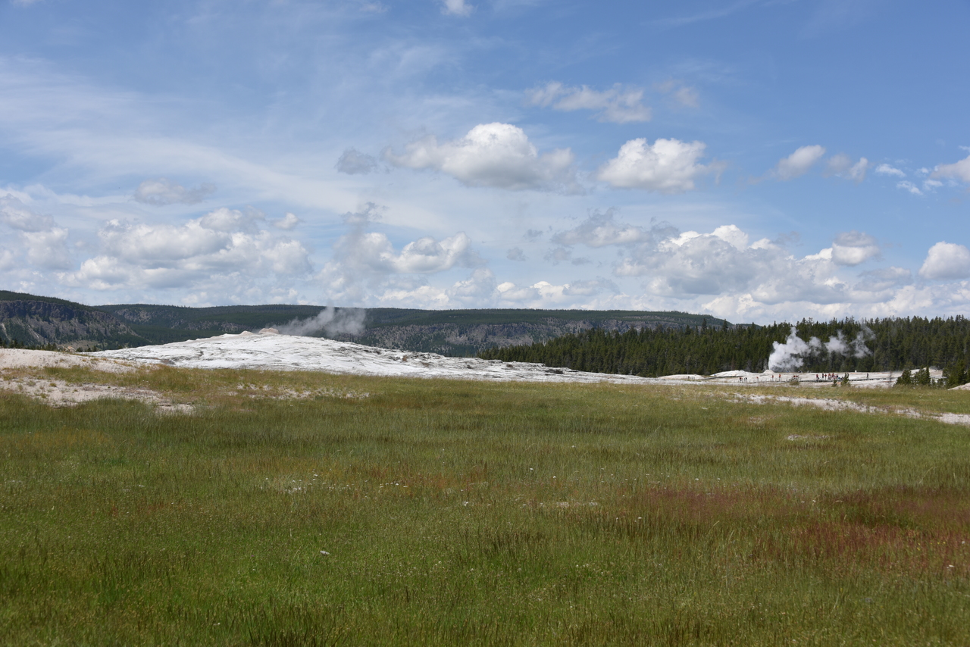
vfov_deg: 28.1
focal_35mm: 48
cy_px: 324
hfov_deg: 41.1
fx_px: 1294
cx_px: 485
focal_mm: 48
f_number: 9
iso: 100
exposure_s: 1/320
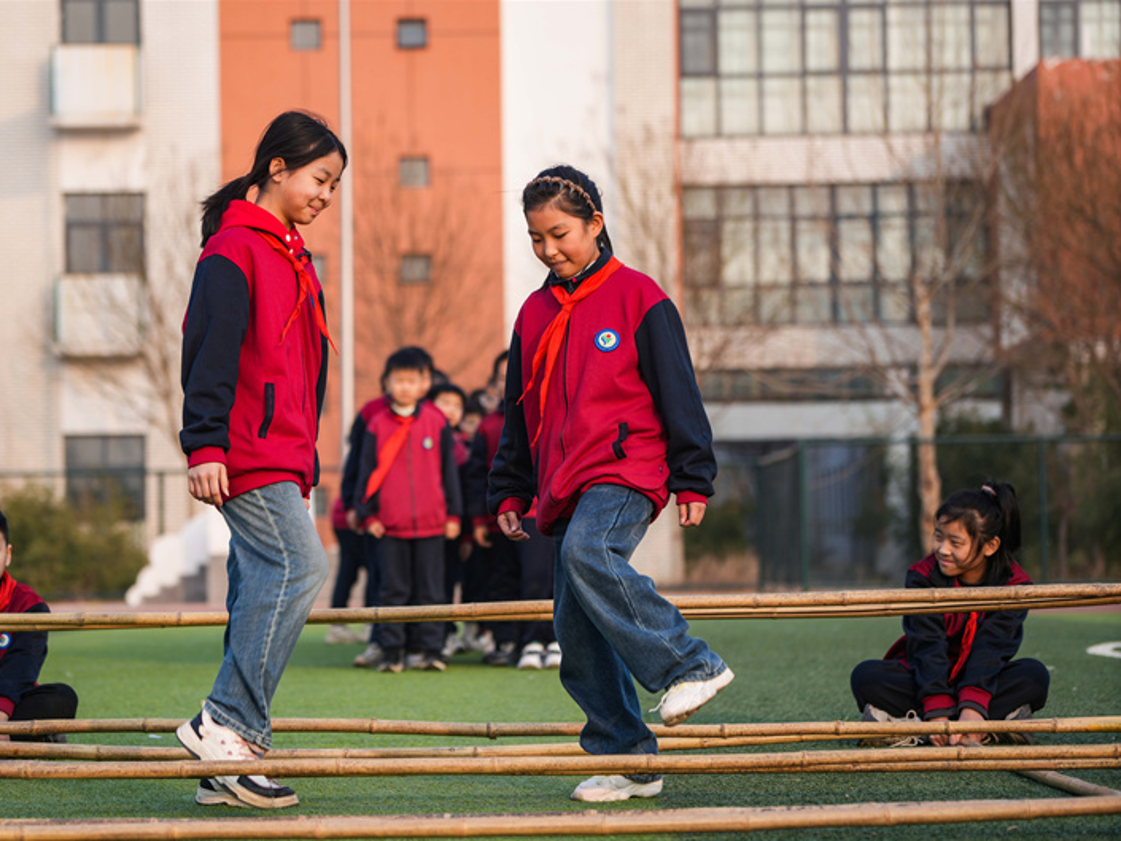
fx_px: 4275
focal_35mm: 132
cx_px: 488
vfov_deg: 11.2
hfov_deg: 14.9
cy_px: 422
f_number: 4
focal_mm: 121
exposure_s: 1/320
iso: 100
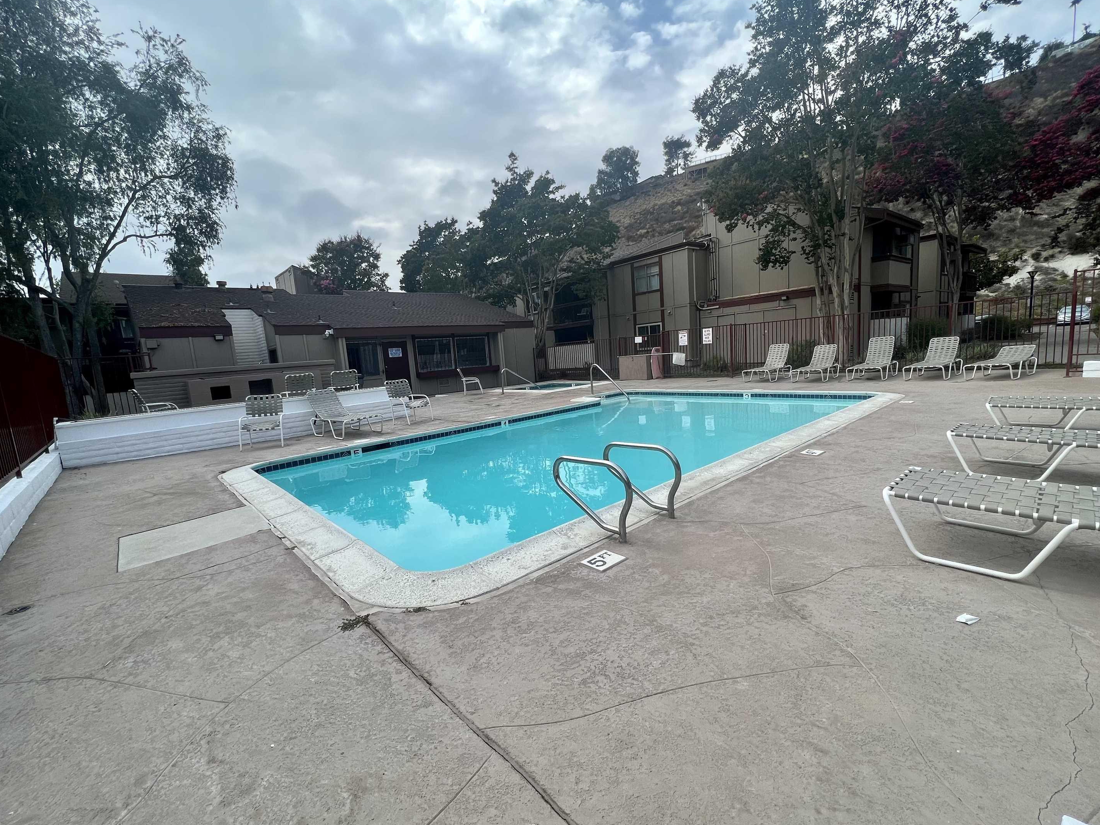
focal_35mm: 14
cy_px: 420
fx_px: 445
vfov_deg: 85.7
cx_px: 553
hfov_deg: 102.1
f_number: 1.8
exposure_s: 1/861
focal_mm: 1.57
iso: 32
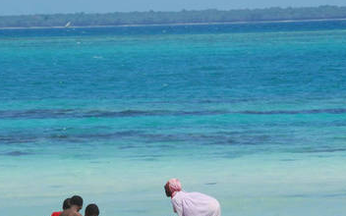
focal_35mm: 608
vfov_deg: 2.2
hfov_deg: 3.5
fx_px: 5733
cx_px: 246
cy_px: 201
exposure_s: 1/320
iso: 800
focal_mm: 200
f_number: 22
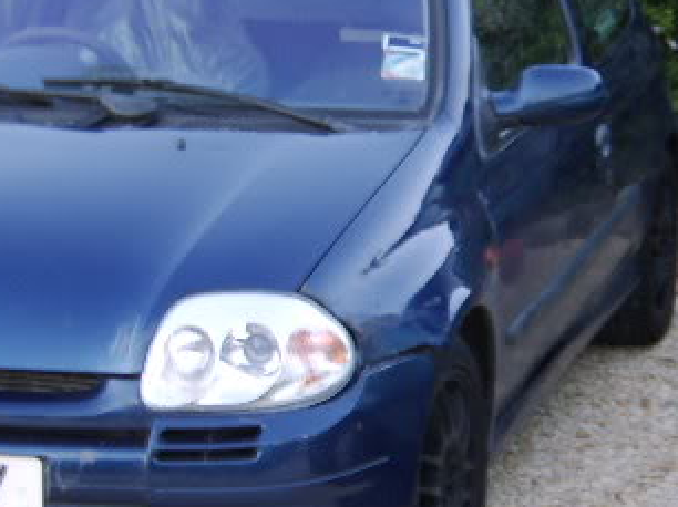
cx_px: 186
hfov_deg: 17.4
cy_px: 239
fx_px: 2212
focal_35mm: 113
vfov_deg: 13.1
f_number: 3.5
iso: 71
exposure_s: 1/2
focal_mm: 14.04
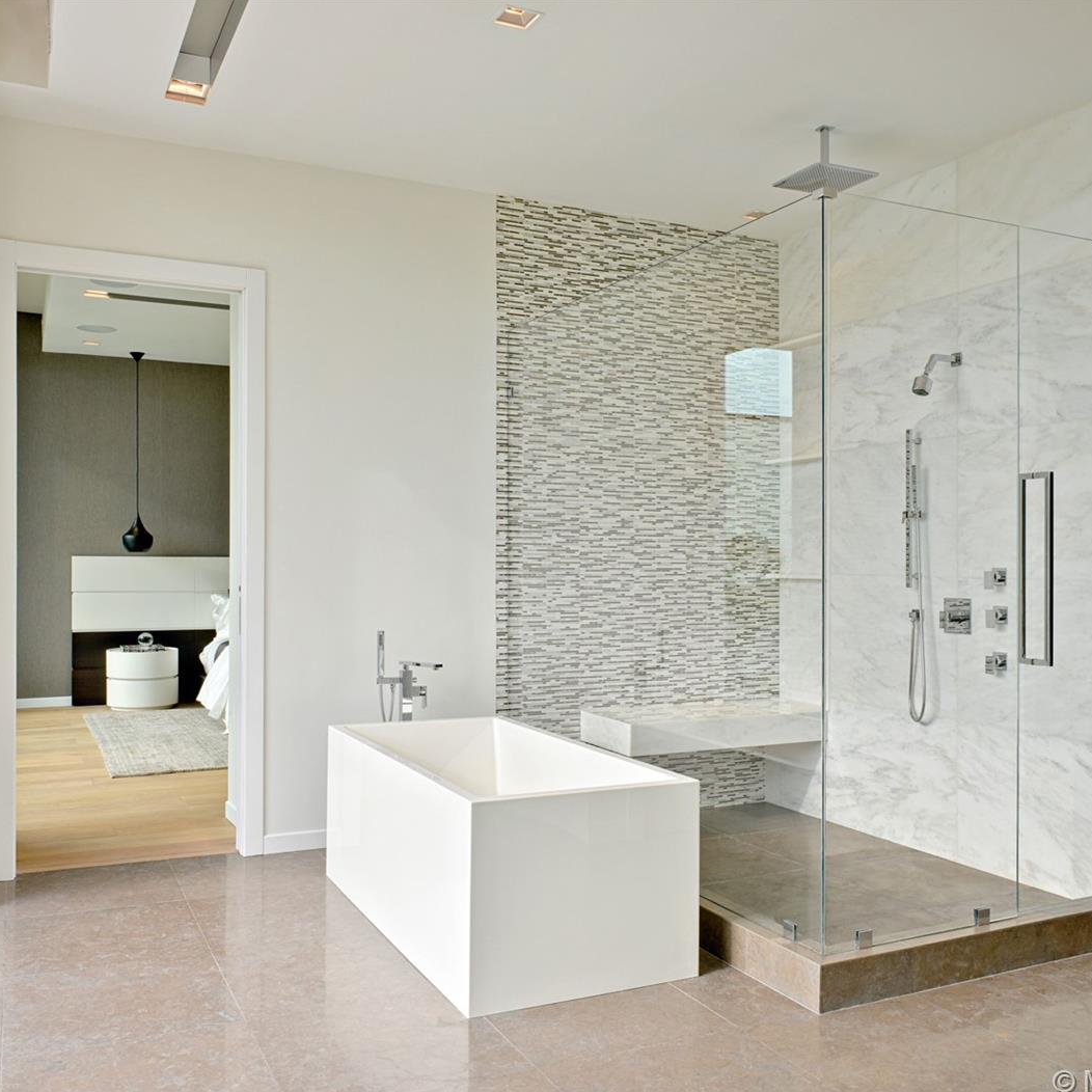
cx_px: 559
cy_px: 550
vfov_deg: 52.5
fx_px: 1106
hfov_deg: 52.5
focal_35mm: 31
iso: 125
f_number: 16
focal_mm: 24
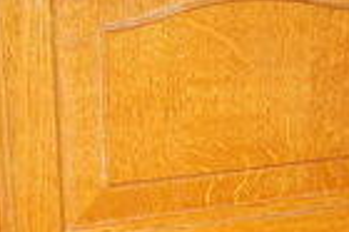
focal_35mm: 125
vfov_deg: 10.5
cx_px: 194
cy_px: 367
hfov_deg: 16.4
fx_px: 1210
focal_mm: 5.8
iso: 100
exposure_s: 1/45
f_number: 2.8
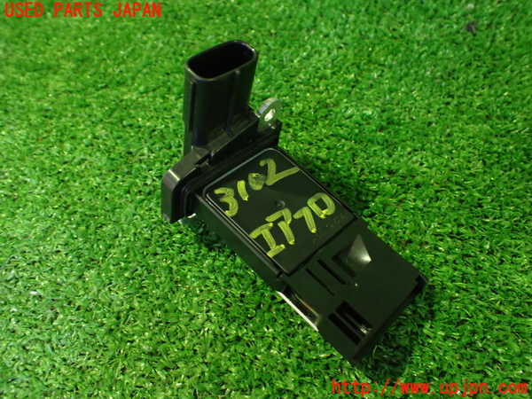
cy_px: 200
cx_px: 266
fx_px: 461
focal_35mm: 30
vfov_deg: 46.8
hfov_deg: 60.0
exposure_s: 1/30
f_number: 2.3
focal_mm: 5.4
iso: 1000
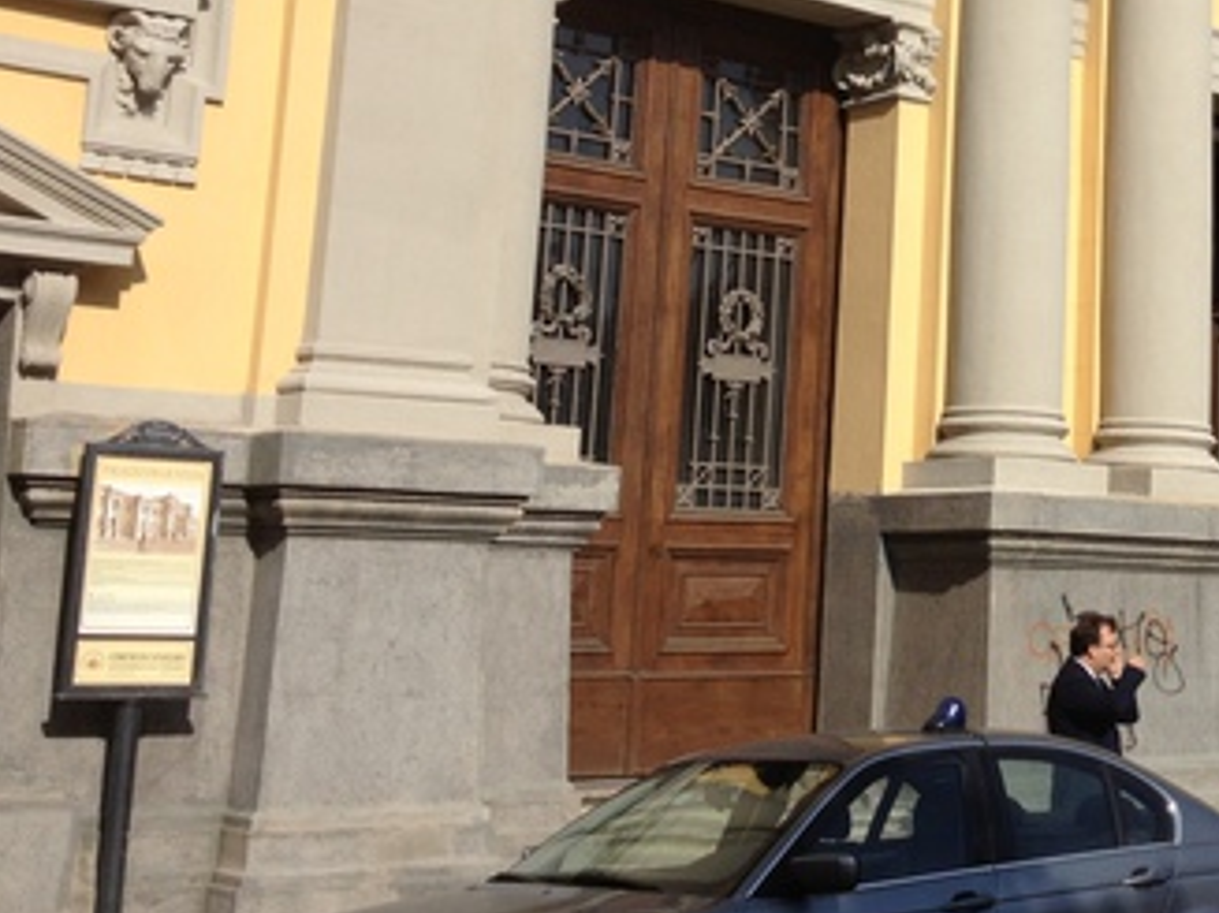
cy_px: 80
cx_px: 1122
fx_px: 2640
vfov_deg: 19.3
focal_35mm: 75
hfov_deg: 25.1
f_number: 2.4
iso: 50
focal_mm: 4.28
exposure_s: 1/2632
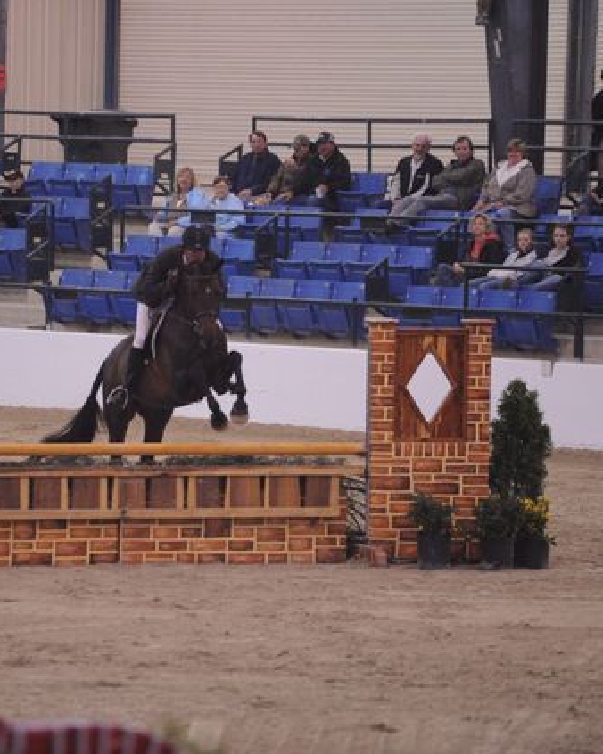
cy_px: 378
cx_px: 189
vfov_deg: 6.8
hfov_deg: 5.4
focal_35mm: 284
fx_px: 6340
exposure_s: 1/400
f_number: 2.8
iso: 5000
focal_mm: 200
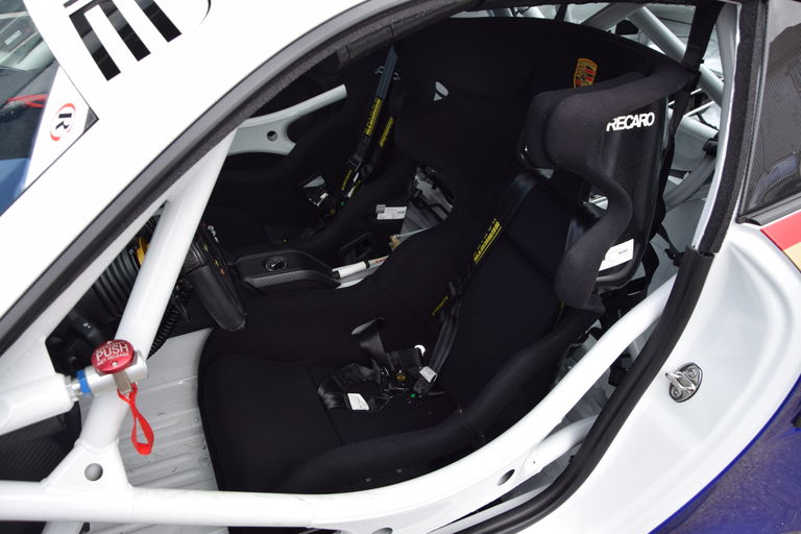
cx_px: 400
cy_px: 267
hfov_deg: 37.9
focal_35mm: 52
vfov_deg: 25.8
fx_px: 1168
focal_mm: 35
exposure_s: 1/250
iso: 320
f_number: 8
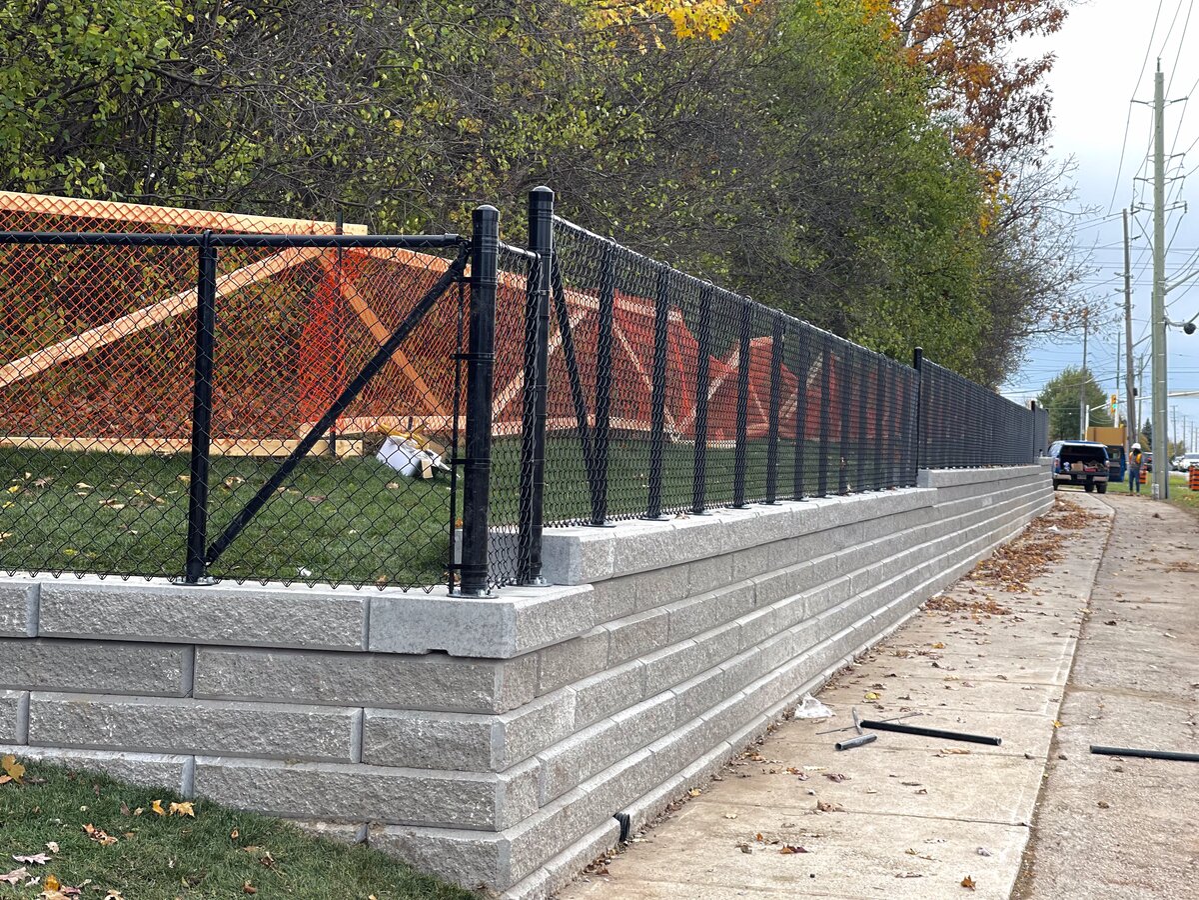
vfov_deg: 22.9
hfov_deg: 30.3
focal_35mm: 64
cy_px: 450
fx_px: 2217
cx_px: 600
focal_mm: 7.5
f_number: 2.2
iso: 25
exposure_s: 1/174
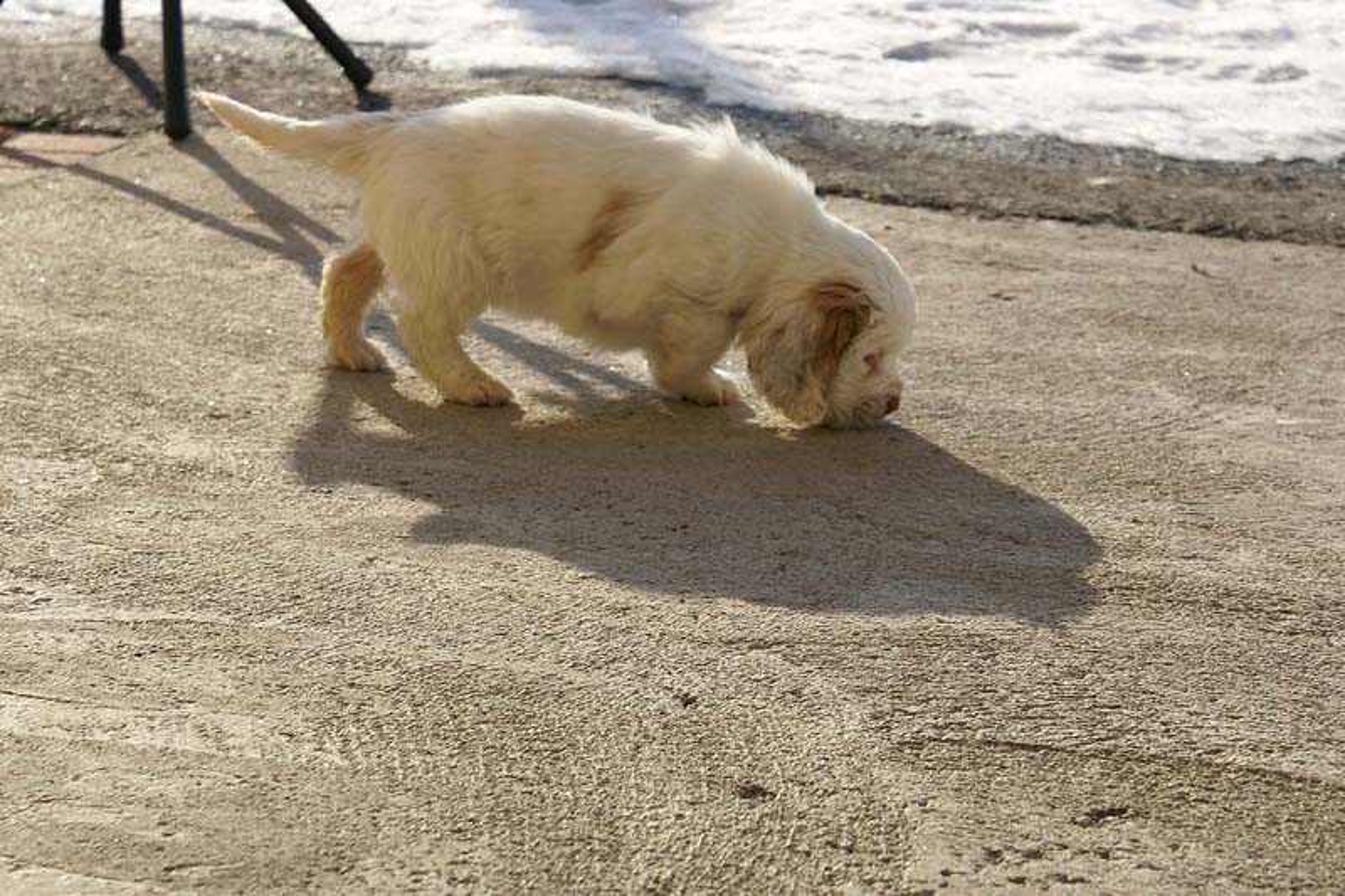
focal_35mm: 105
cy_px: 448
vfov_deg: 13.0
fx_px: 3922
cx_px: 672
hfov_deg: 19.5
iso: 100
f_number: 8
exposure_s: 1/160
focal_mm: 70
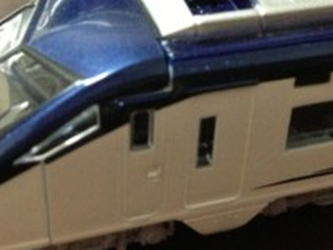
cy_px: 113
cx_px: 178
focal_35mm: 72
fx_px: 693
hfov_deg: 27.0
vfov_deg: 20.5
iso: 800
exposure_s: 1/15
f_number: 2.4
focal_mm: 4.13
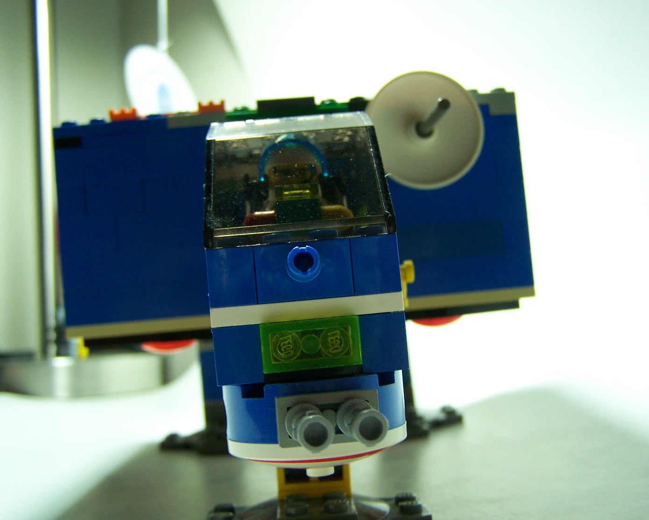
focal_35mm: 40
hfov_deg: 45.8
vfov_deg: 37.3
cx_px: 342
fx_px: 768
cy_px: 259
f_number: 2.8
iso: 125
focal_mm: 6.3
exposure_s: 1/30
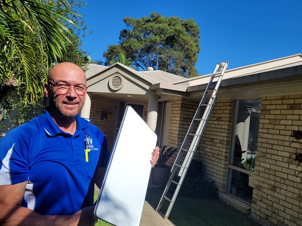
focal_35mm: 27
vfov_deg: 51.4
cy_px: 113
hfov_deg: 65.3
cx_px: 153
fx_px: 236
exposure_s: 1/3067
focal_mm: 5.4
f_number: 1.8
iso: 40
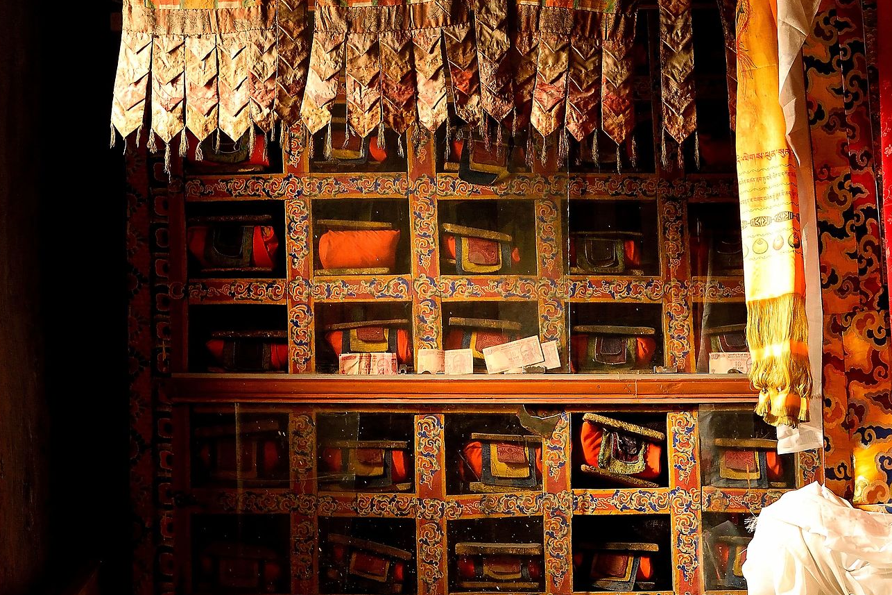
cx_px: 445
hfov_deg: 24.2
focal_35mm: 84
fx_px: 2081
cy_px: 360
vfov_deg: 16.2
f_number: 5.6
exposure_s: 1/5
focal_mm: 30
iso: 400
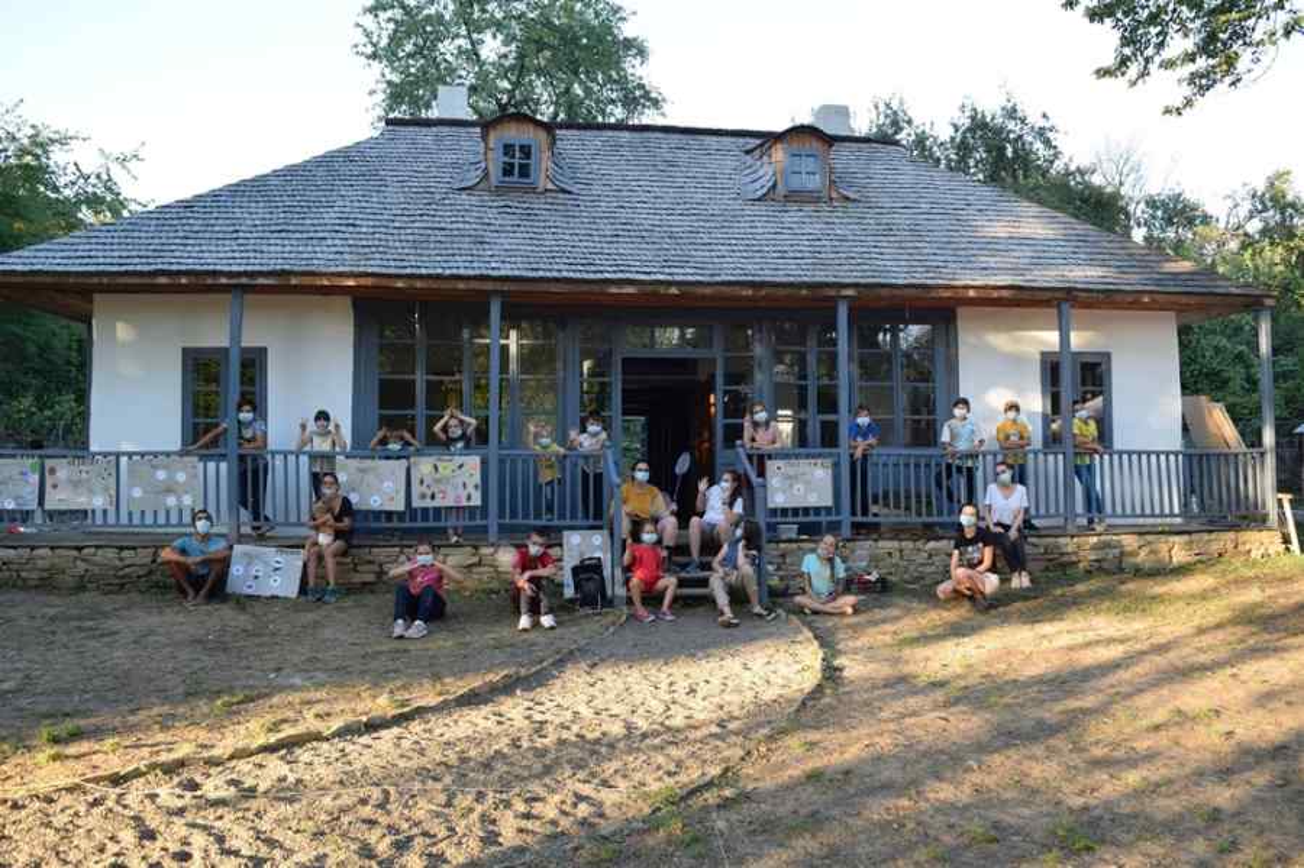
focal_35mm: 27
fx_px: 977
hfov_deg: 67.4
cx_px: 652
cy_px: 434
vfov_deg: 47.9
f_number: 6.3
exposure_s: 1/160
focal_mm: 18
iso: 400
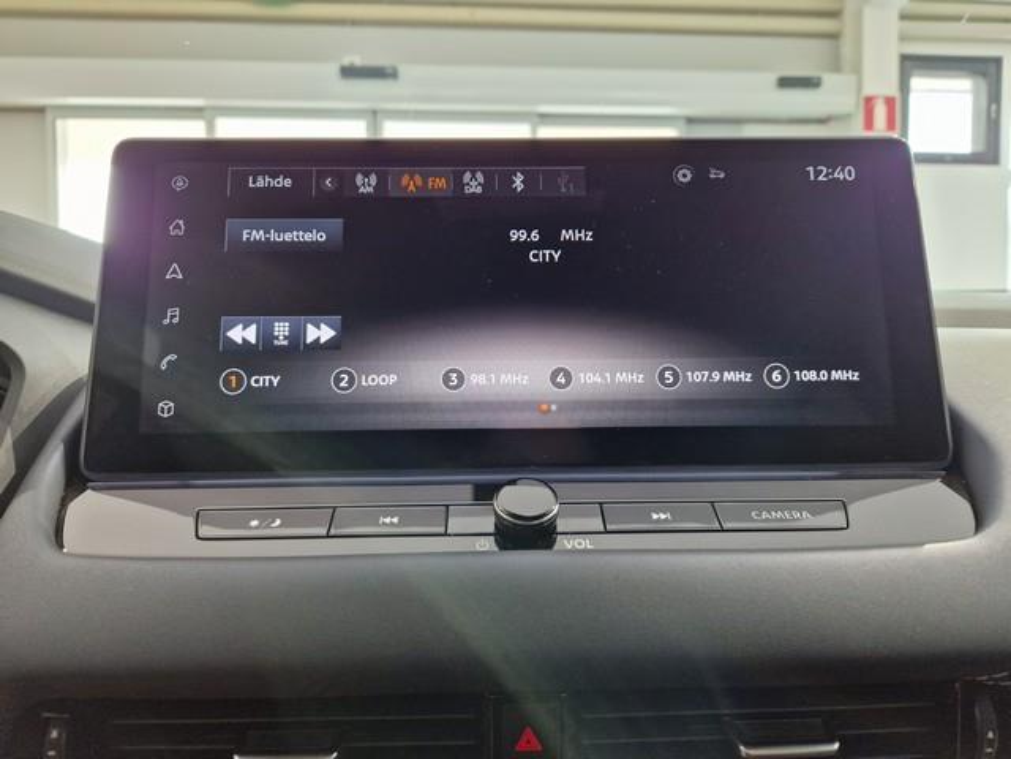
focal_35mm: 23
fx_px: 672
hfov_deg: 73.9
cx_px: 506
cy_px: 380
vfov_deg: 58.9
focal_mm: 5.4
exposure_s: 1/100
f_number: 1.8
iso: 400
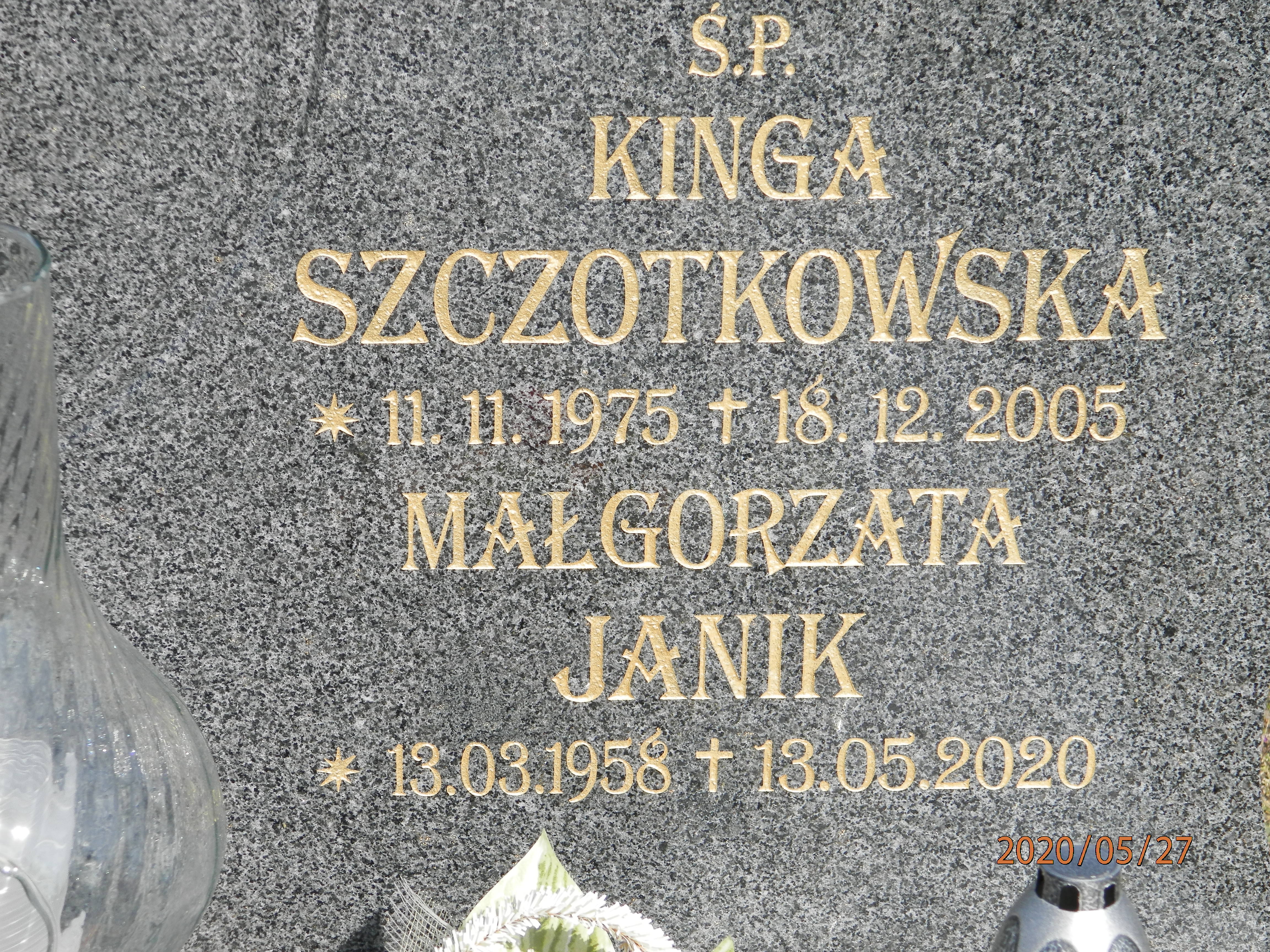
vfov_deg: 14.0
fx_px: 3889
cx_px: 635
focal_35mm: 106
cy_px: 476
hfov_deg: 18.5
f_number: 4.5
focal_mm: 19
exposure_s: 1/400
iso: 80
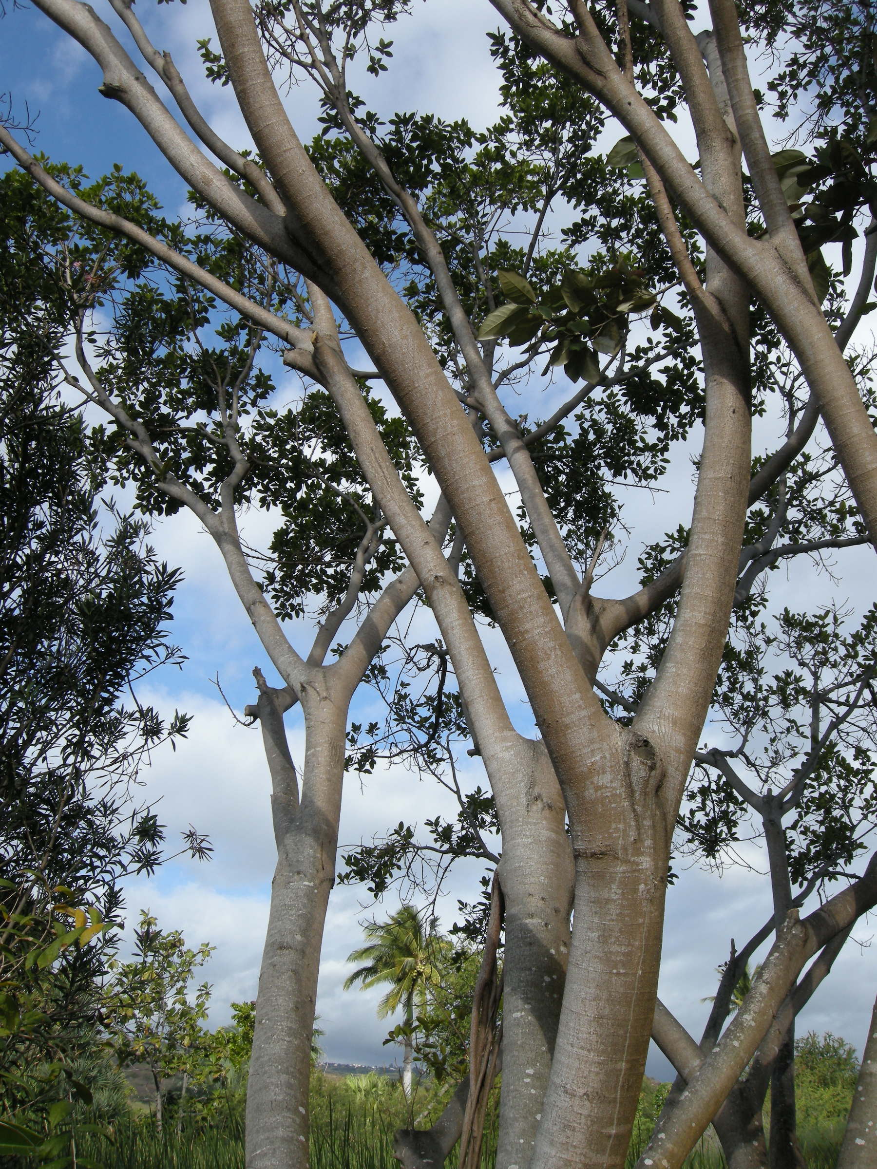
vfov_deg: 52.6
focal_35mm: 35
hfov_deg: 40.7
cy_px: 584
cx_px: 438
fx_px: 1182
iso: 64
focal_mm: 7.5
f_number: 5.4
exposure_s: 1/223
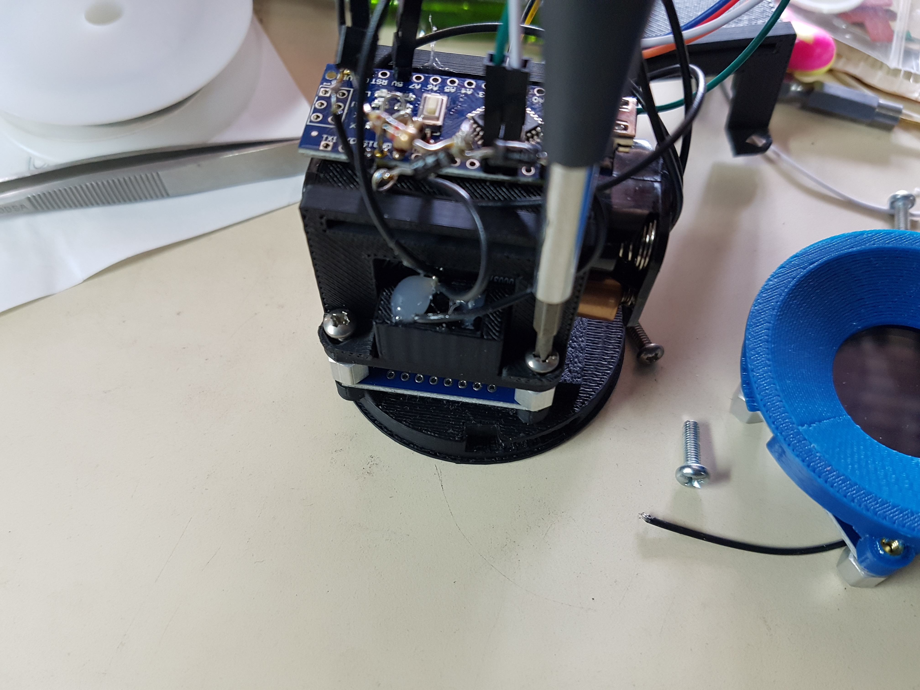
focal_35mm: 26
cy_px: 345
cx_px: 460
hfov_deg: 67.3
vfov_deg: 53.1
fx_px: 691
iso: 320
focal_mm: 4.2
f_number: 1.7
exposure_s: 1/120
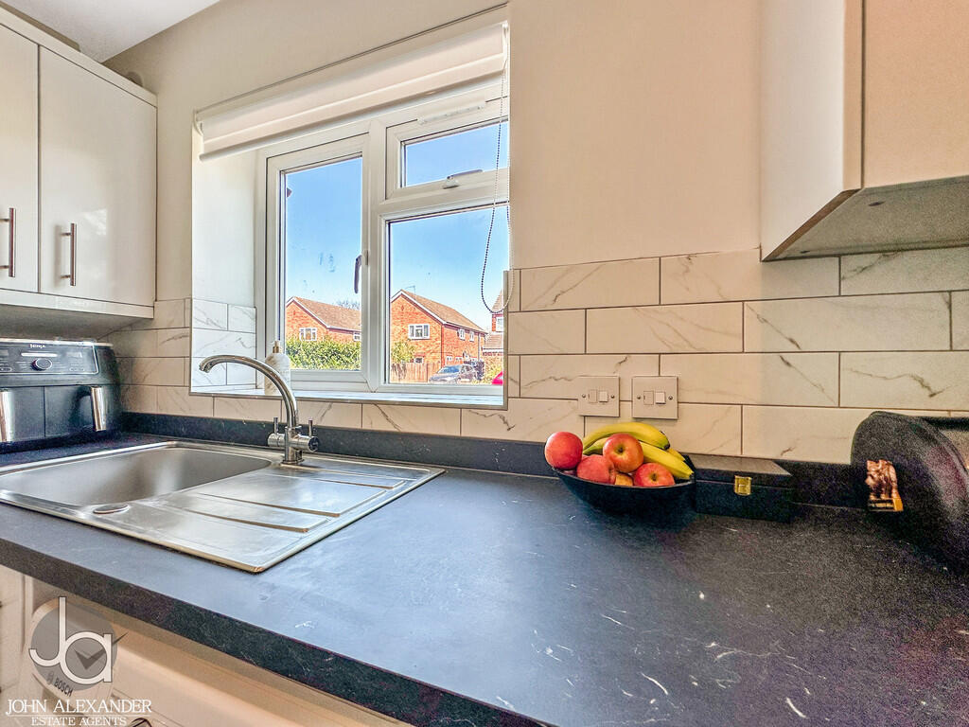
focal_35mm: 14
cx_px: 484
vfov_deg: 85.7
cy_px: 364
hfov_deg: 102.1
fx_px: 392
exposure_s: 1/160
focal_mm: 2.22
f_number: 2.2
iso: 40
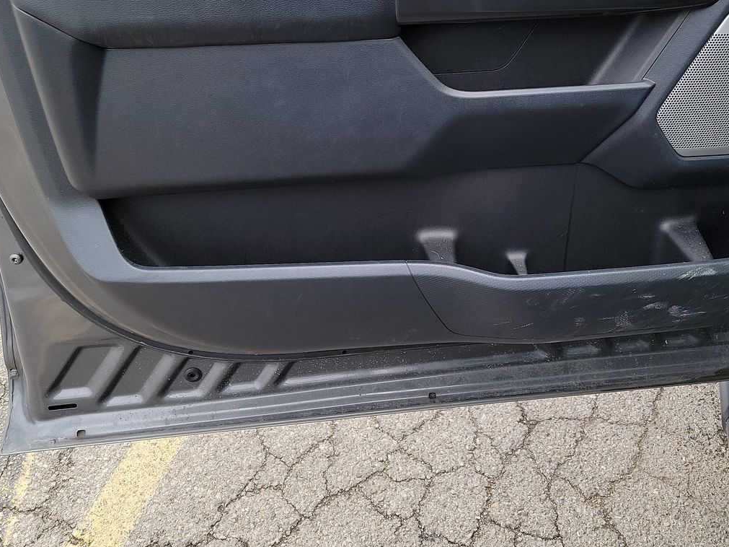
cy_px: 121
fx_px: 800
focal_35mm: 38
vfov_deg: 36.6
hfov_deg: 48.9
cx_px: 407
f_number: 1.8
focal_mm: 6.7
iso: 62
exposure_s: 1/119
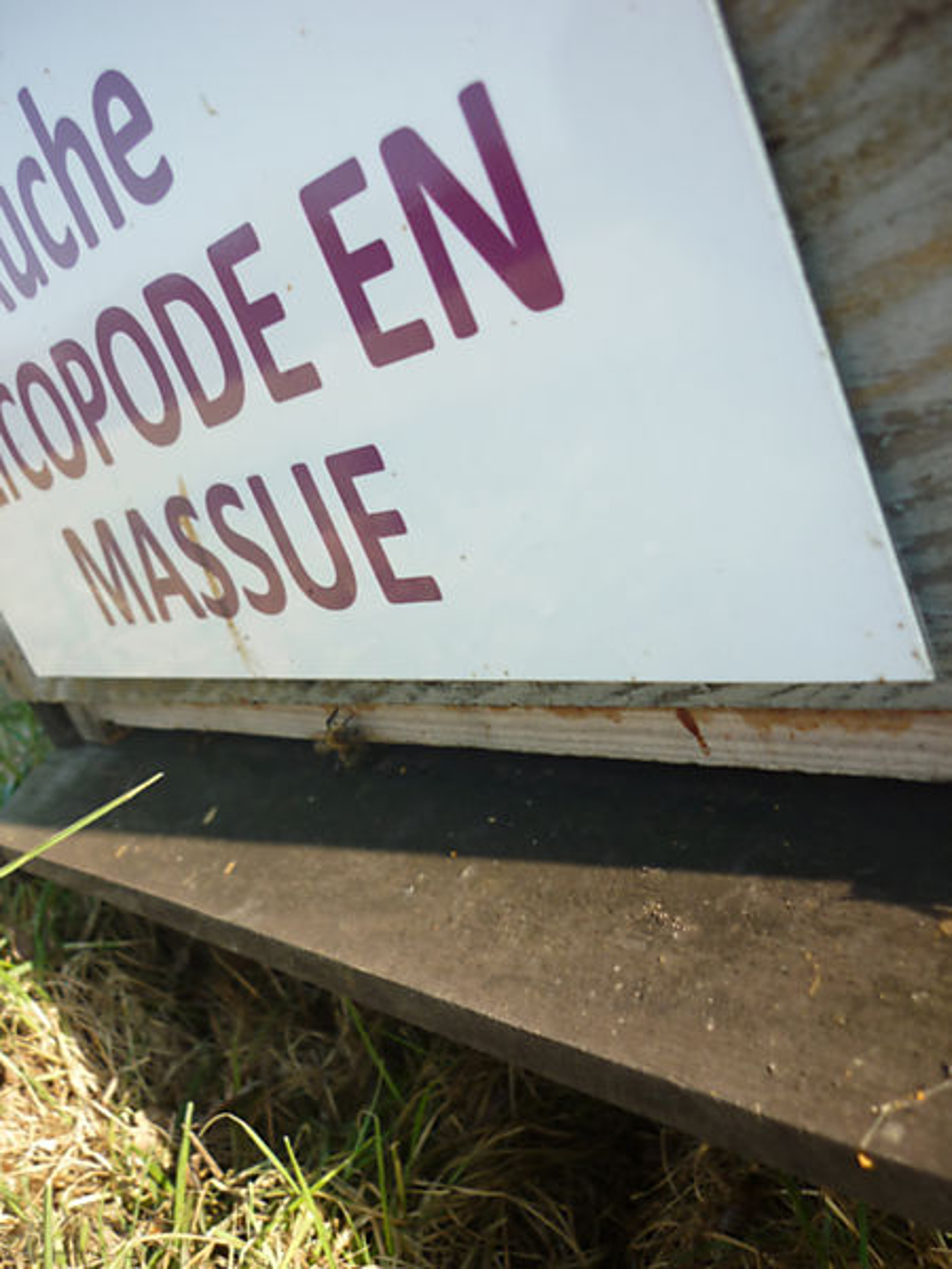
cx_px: 476
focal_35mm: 33
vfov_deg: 55.4
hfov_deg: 42.9
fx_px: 1210
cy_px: 634
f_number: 2.8
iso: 80
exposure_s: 1/320
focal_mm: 5.5
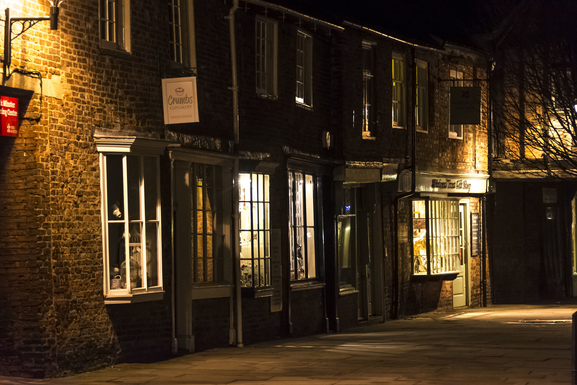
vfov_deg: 11.1
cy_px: 192
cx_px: 288
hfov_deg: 16.7
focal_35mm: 123
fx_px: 1971
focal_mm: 82
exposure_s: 1/10
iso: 1600
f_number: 5
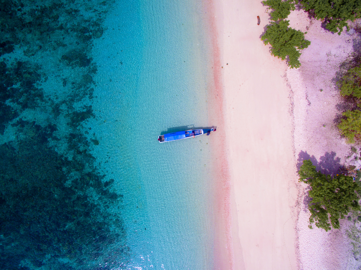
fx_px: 209
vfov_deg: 65.9
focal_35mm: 20
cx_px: 180
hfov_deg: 81.8
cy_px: 135
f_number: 2.8
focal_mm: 3.61
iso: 100
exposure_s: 1/1150
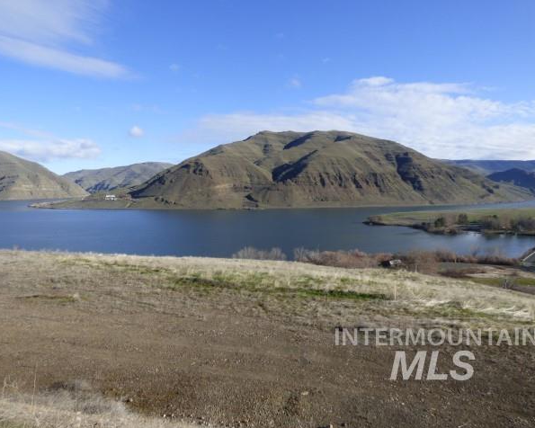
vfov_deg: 65.5
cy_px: 215
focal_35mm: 21
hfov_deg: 77.6
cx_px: 254
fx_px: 333
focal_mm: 3.58
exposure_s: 1/1300
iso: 100
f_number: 2.8
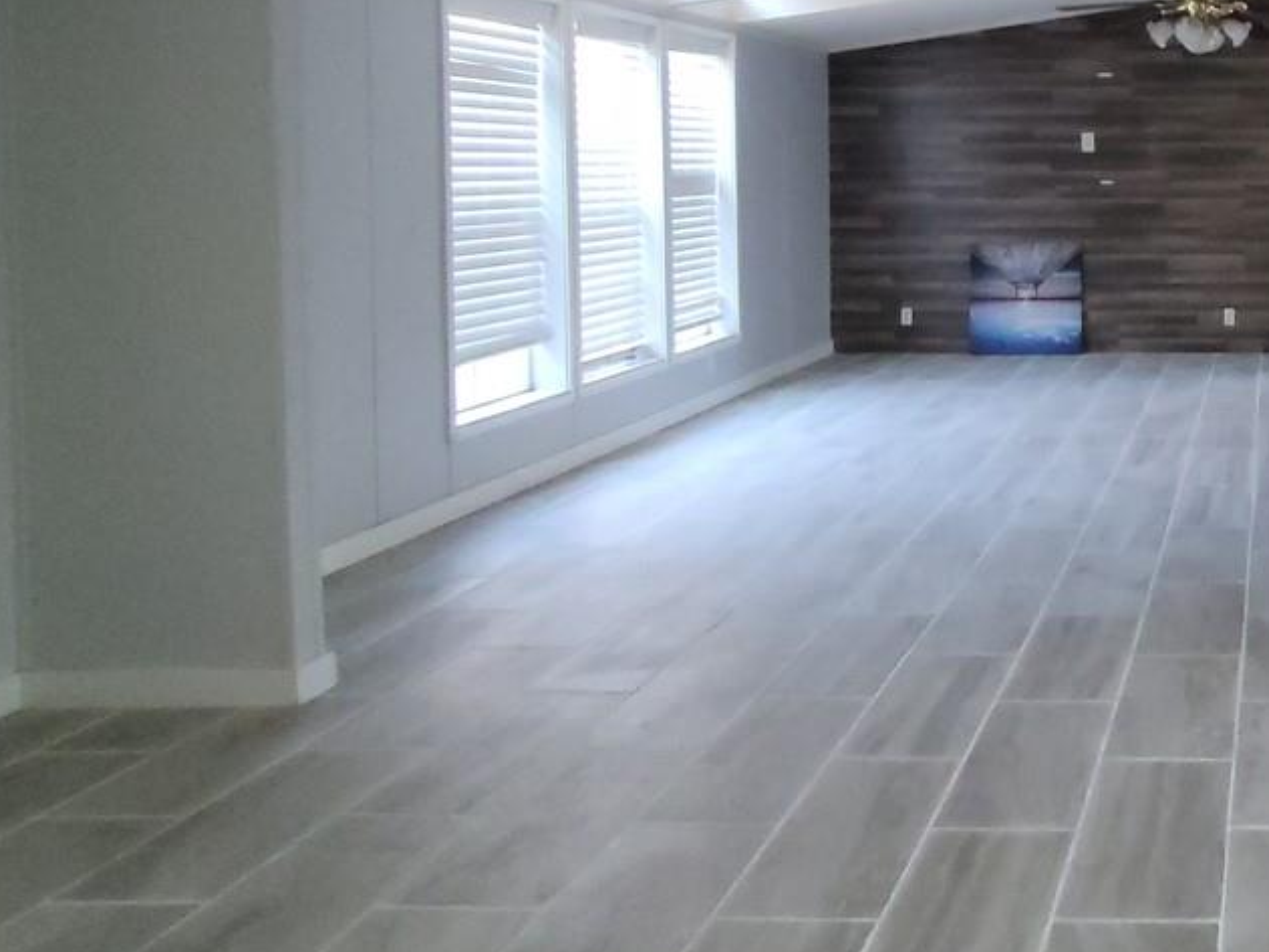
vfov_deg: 41.1
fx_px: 1210
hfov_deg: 46.5
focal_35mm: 33
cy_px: 187
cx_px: 1265
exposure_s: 1/30
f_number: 2.2
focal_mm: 1.74
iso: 400
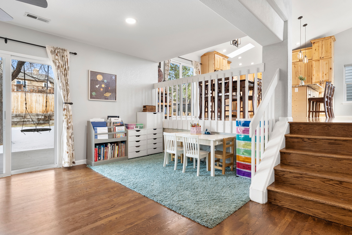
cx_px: 176
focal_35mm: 19
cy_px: 118
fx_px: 186
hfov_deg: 86.9
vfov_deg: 64.6
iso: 640
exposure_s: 1/13
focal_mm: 19
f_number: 8
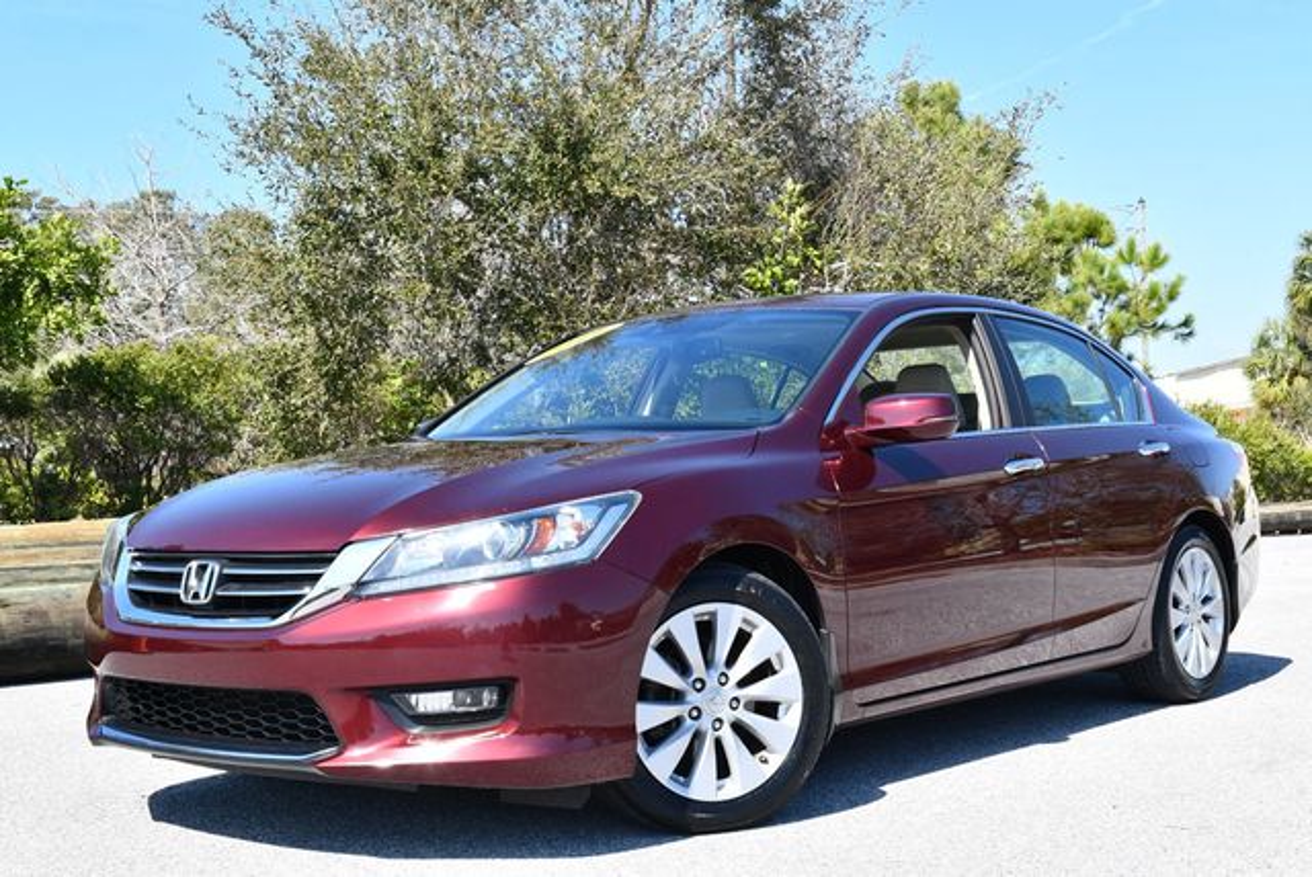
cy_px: 438
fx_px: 1897
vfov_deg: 26.0
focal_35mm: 52
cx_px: 656
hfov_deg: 38.2
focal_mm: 26
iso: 200
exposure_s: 1/250
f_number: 8
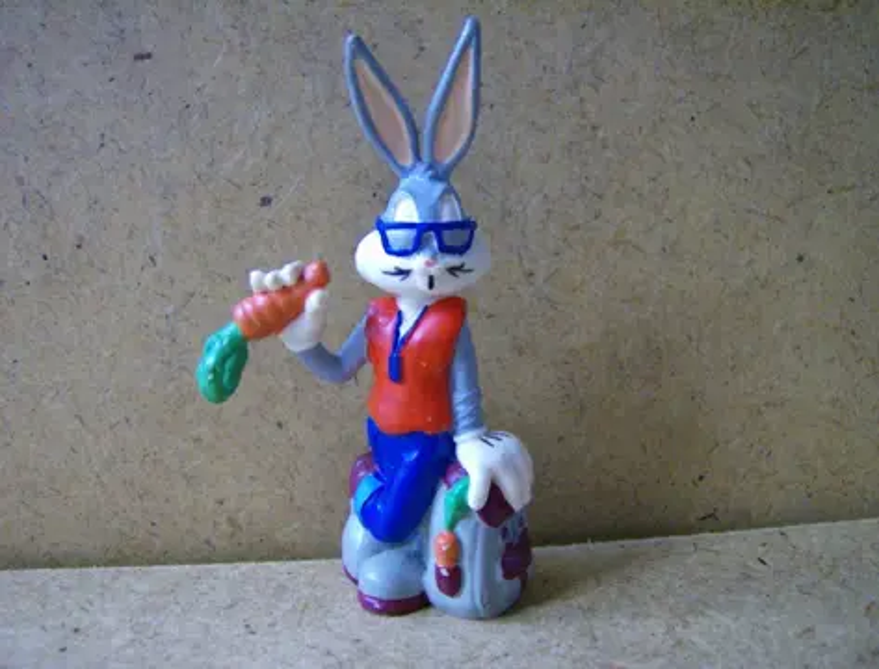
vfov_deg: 40.0
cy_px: 334
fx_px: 919
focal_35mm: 36
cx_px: 440
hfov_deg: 51.1
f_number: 2.8
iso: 200
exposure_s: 1/48.7
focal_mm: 6
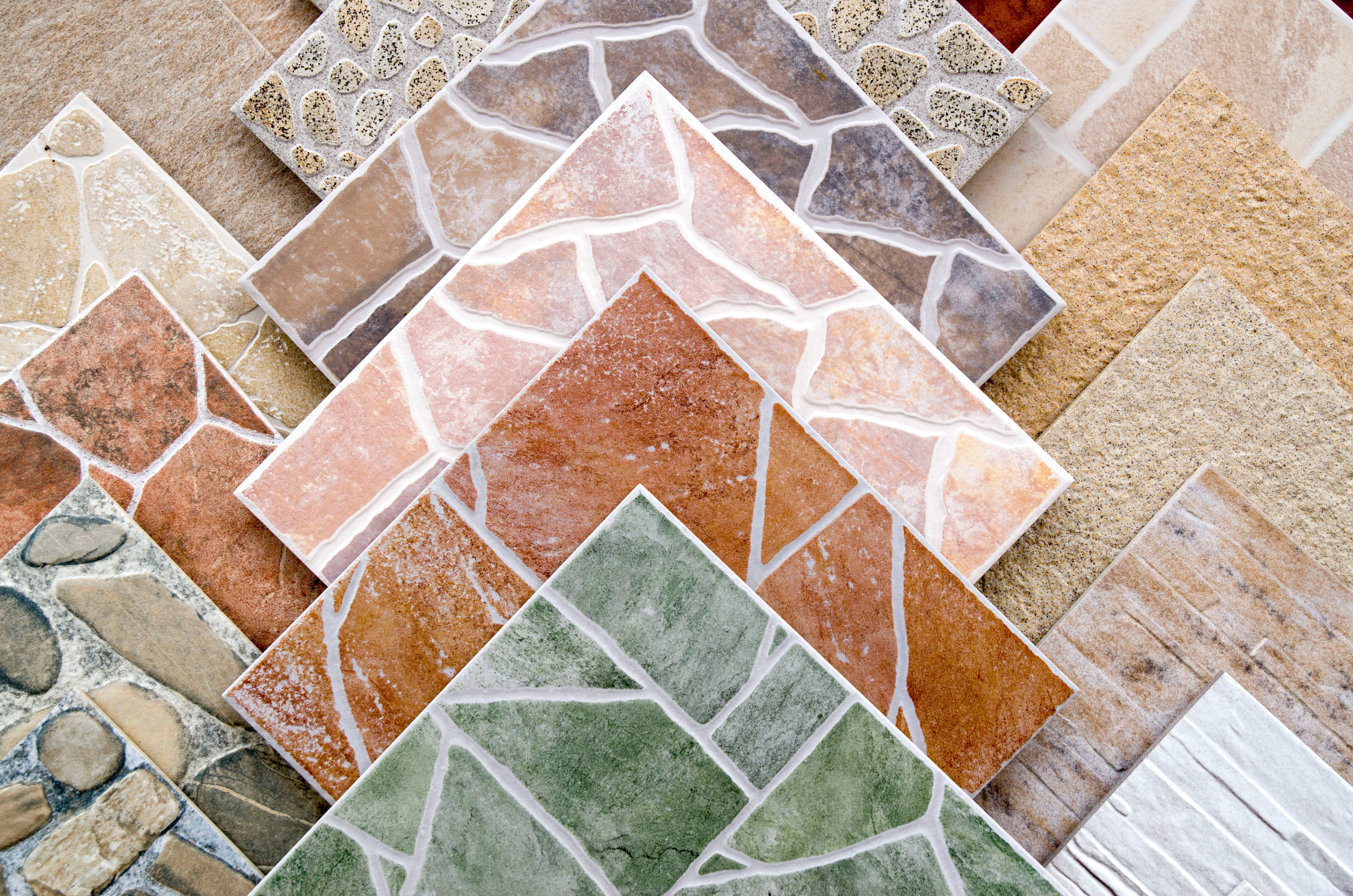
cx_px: 676
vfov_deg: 27.4
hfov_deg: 40.4
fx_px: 1838
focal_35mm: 49
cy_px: 448
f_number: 4
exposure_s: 1/250
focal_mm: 32.5
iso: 200
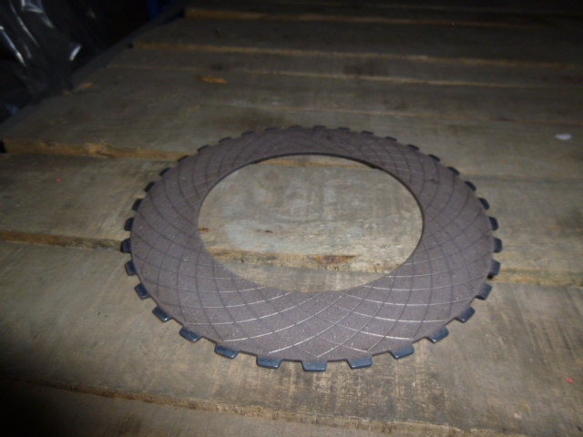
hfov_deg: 69.4
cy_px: 218
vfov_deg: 54.9
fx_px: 421
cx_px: 292
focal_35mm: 25
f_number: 3.1
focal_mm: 4.5
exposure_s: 1/60
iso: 100
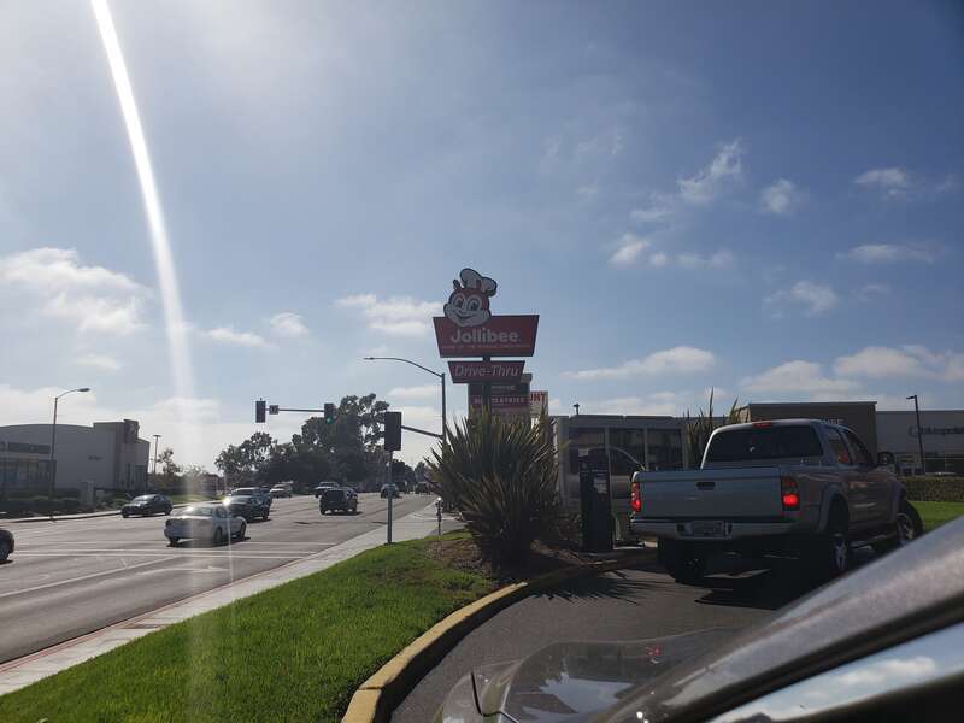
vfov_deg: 53.1
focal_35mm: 26
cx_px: 482
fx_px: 724
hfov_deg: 67.3
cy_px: 362
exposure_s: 1/4701
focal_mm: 4.3
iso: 50
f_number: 2.4
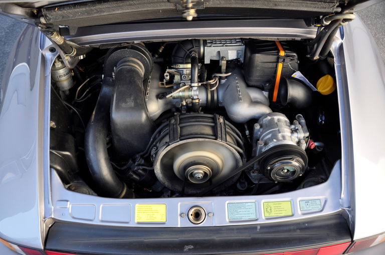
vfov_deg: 41.6
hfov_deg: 59.6
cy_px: 128
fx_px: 336
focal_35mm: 32
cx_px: 192
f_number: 5
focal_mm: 21
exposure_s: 1/100
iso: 500
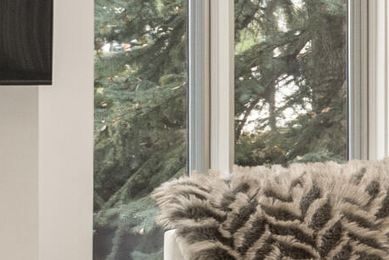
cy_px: 79
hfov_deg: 13.1
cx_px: 958
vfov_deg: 12.1
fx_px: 1221
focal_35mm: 113
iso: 500
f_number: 7.1
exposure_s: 1/30
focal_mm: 17
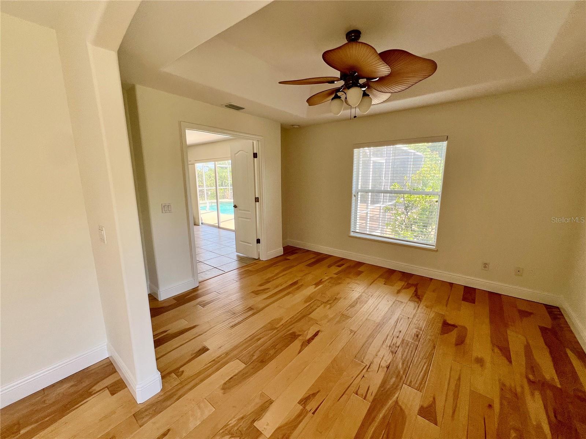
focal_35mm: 13
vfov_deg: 89.9
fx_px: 220
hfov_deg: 106.2
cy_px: 220
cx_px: 293
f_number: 1.8
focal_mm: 1.57
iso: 32
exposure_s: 1/123
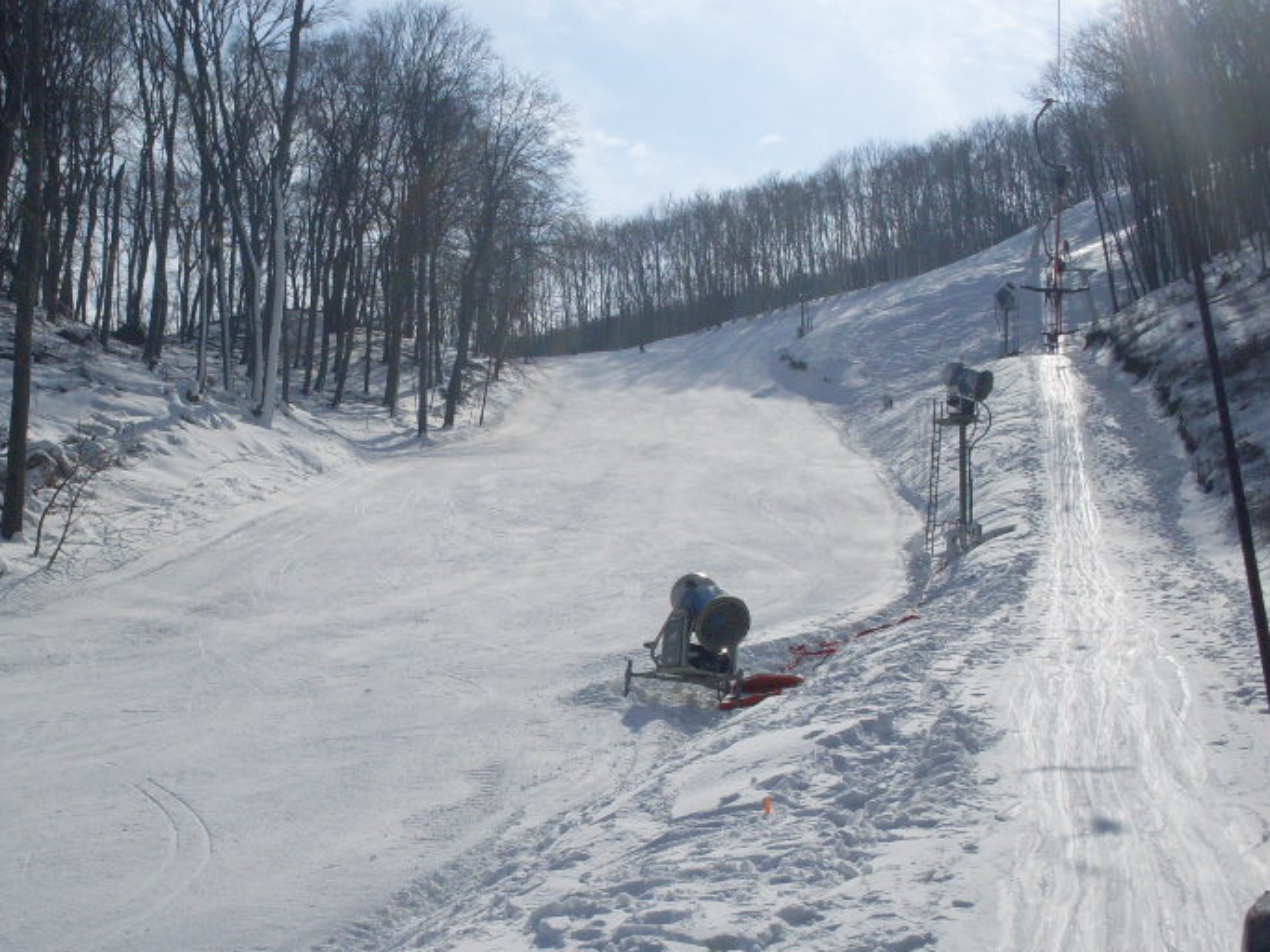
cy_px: 619
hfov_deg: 33.3
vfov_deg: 25.5
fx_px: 2091
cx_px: 370
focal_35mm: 57
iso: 80
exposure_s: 1/750
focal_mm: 6.3
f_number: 8.4
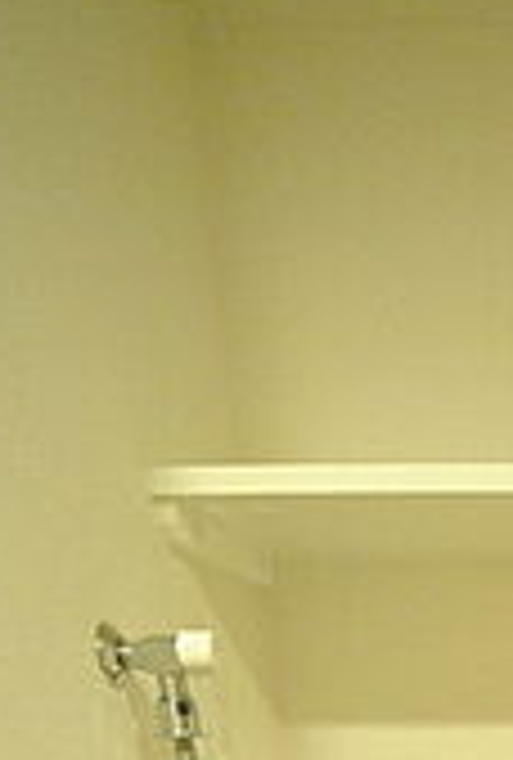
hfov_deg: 35.3
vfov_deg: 35.1
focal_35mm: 34
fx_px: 721
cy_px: 1016
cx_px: 518
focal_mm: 8
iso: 1600
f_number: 4.5
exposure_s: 1/50
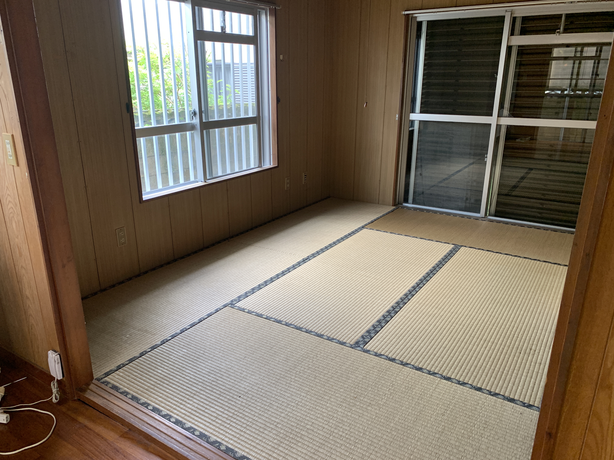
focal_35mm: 26
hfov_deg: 67.3
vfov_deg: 53.1
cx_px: 307
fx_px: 461
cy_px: 230
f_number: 1.8
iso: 100
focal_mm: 4.25
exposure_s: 1/63
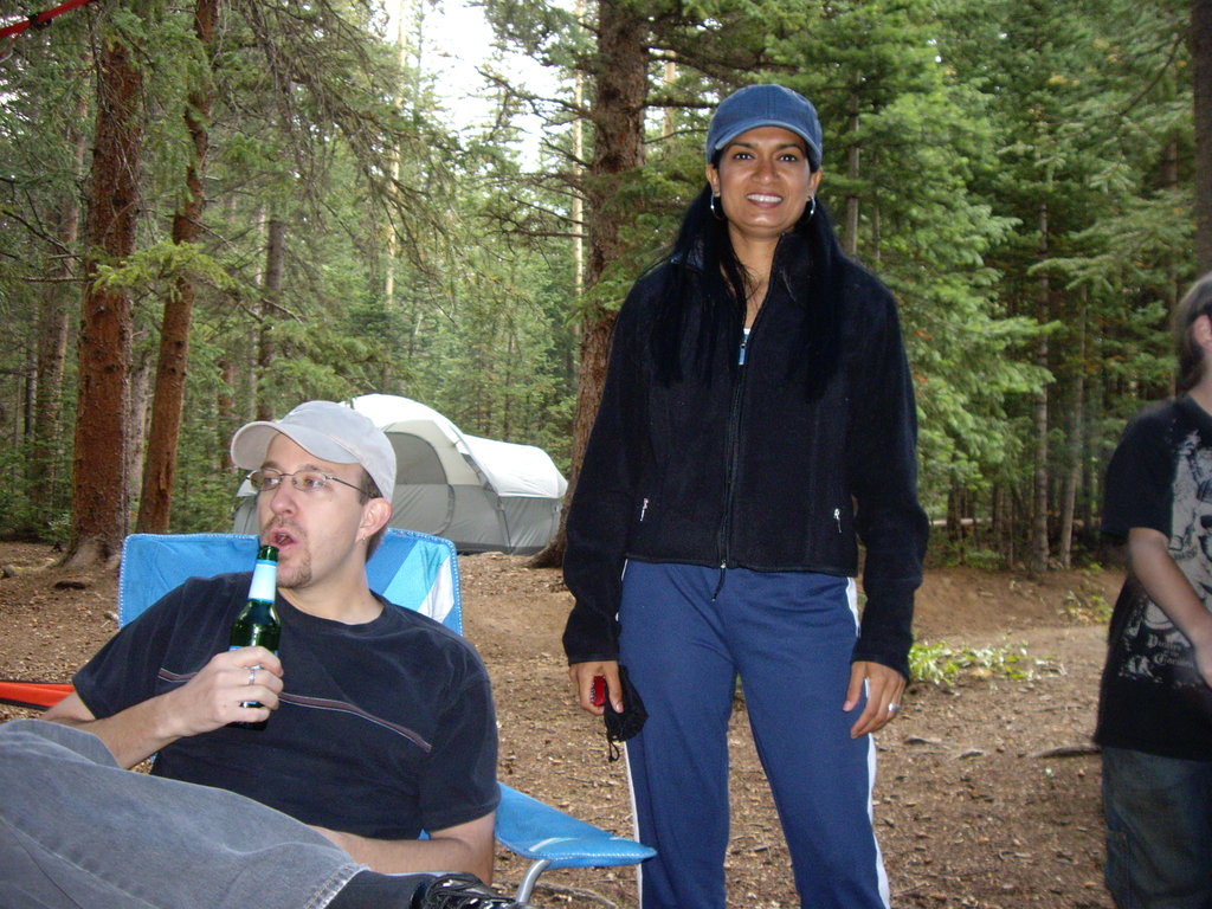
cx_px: 606
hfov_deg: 49.0
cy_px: 454
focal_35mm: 38
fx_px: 1330
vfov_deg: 37.7
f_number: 2.7
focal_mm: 6.2
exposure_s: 1/40
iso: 200
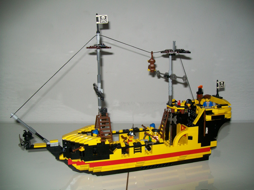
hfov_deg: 54.0
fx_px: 249
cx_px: 127
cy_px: 95
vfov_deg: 41.8
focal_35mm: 34
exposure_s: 1/60
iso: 64
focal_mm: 6.1
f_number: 2.7
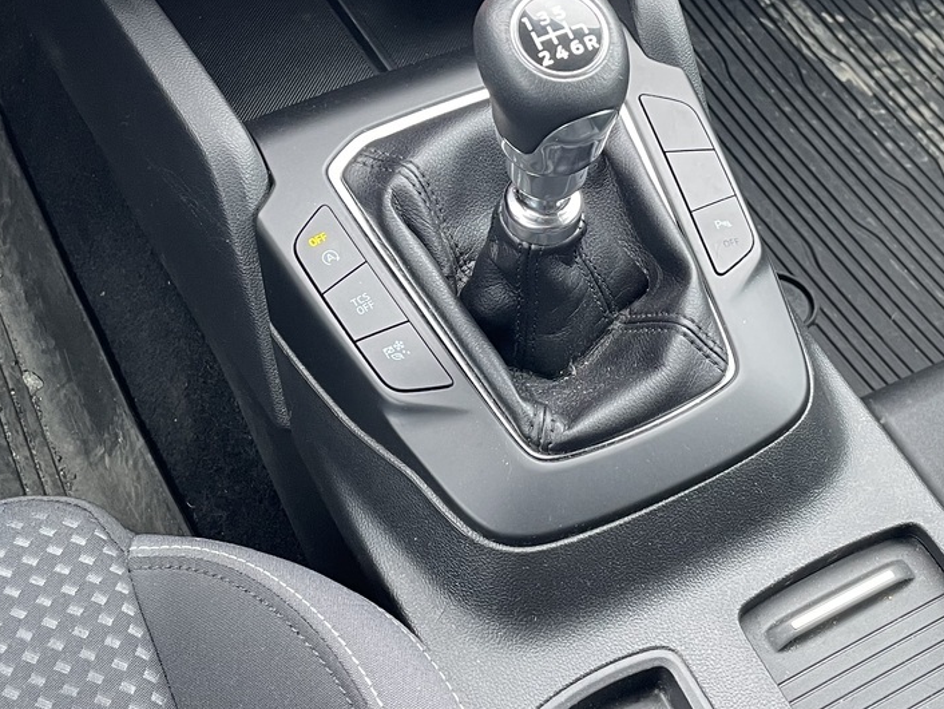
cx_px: 531
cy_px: 193
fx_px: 1446
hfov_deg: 36.1
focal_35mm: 53
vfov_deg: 27.2
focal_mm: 4.2
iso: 250
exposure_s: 1/60
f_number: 1.6
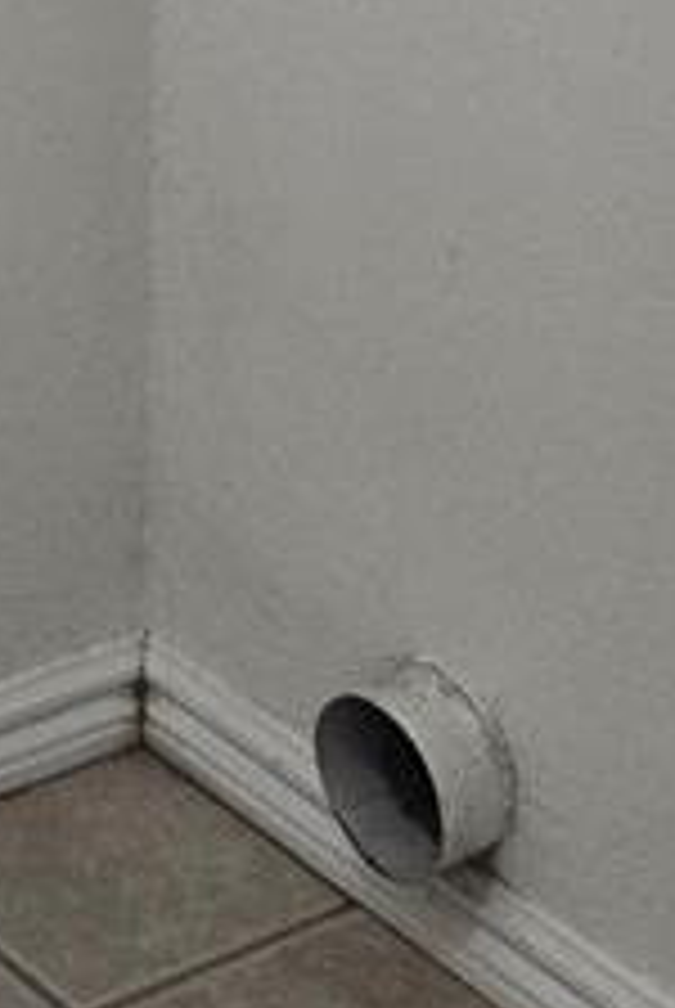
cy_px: -968
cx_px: -493
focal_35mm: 160
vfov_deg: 11.6
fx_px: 4486
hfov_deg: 8.3
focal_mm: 5.4
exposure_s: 1/120
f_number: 1.8
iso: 320
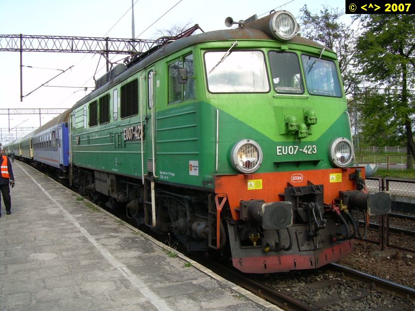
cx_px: 208
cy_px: 156
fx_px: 456
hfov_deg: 49.0
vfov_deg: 37.7
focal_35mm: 38
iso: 50
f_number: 4.6
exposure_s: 1/162
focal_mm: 6.3
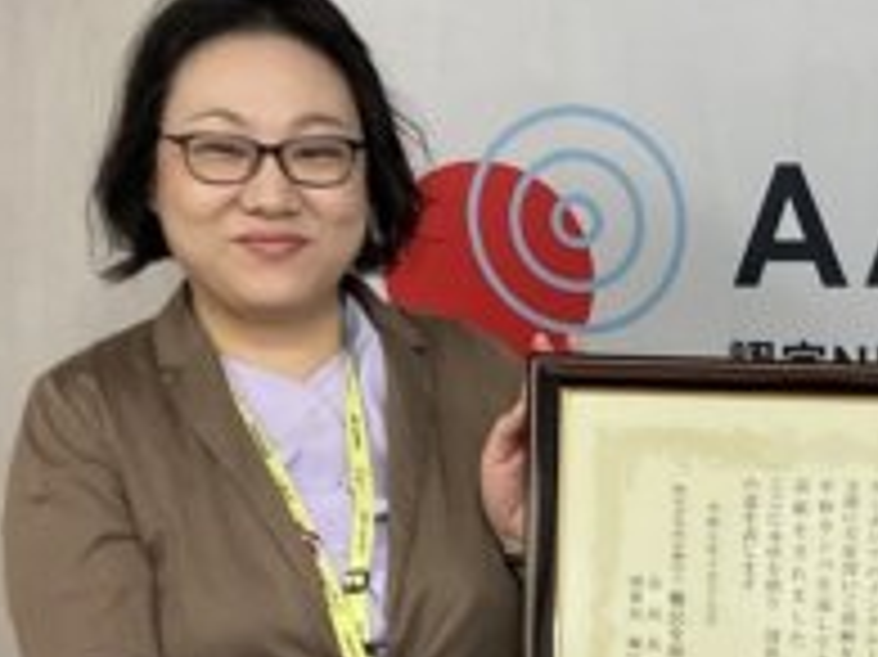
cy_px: 909
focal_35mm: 93
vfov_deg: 15.0
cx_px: 932
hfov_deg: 20.3
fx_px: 2357
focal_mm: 3.99
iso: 100
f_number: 1.8
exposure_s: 1/50
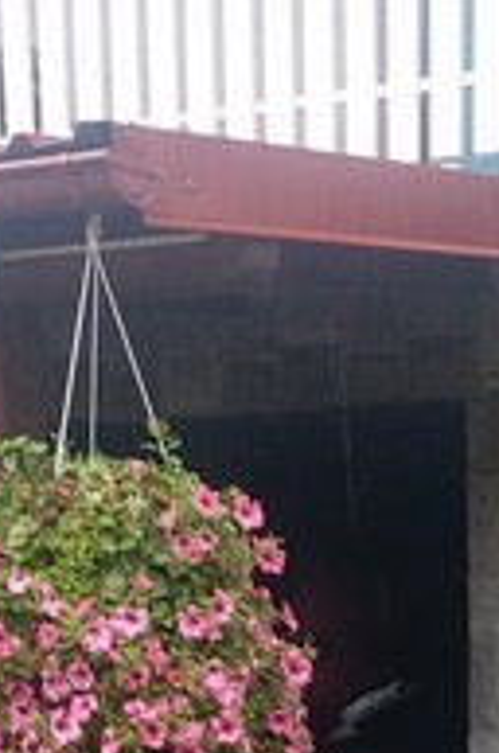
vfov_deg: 16.1
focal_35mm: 108
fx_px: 2253
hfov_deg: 12.3
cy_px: 1338
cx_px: 612
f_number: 2
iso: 64
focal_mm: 4.58
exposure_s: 1/100
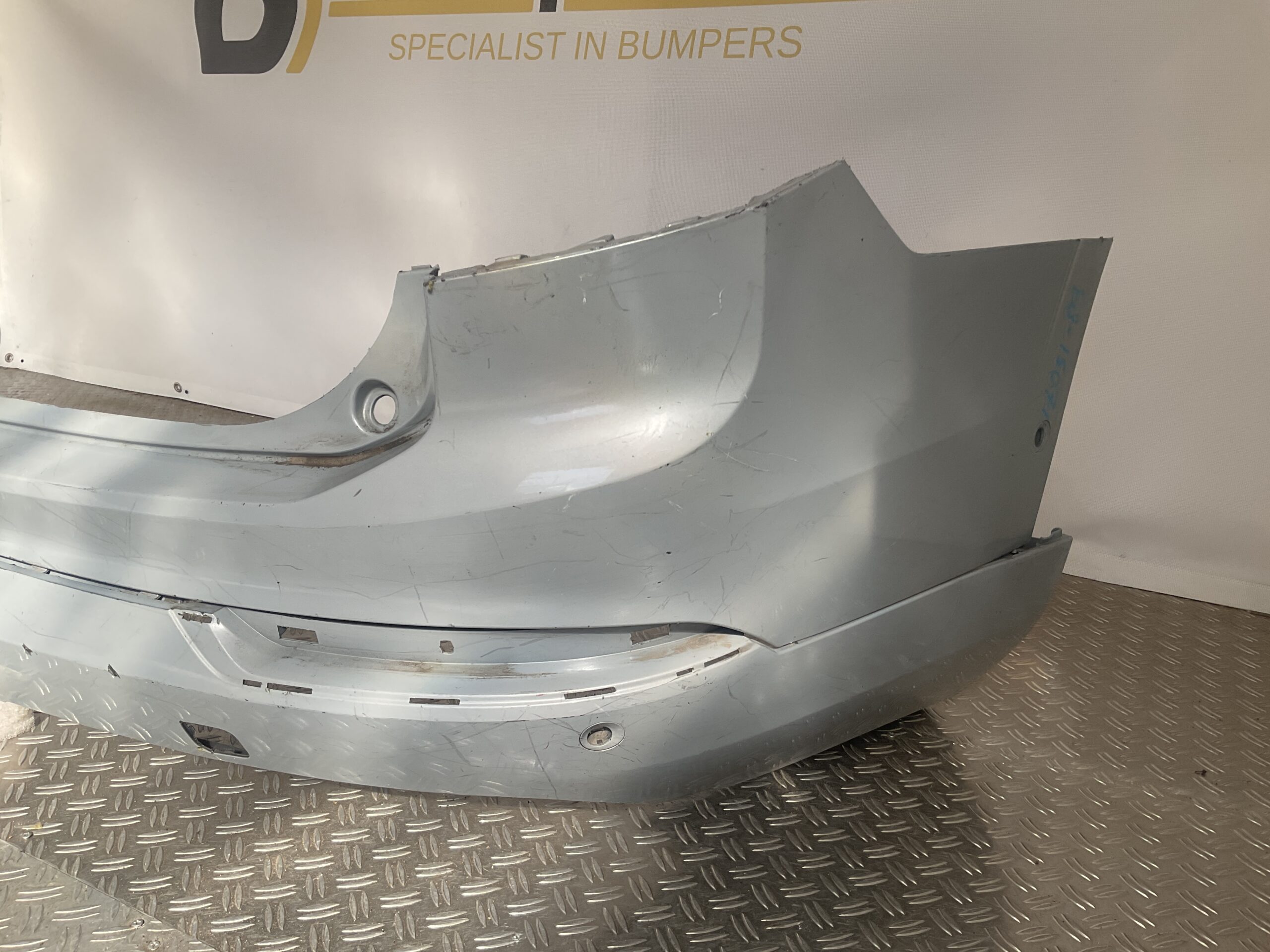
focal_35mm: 29
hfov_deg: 61.7
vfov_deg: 48.2
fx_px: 1064
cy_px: 476
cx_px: 635
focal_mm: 3
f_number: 1.8
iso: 16
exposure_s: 1/650
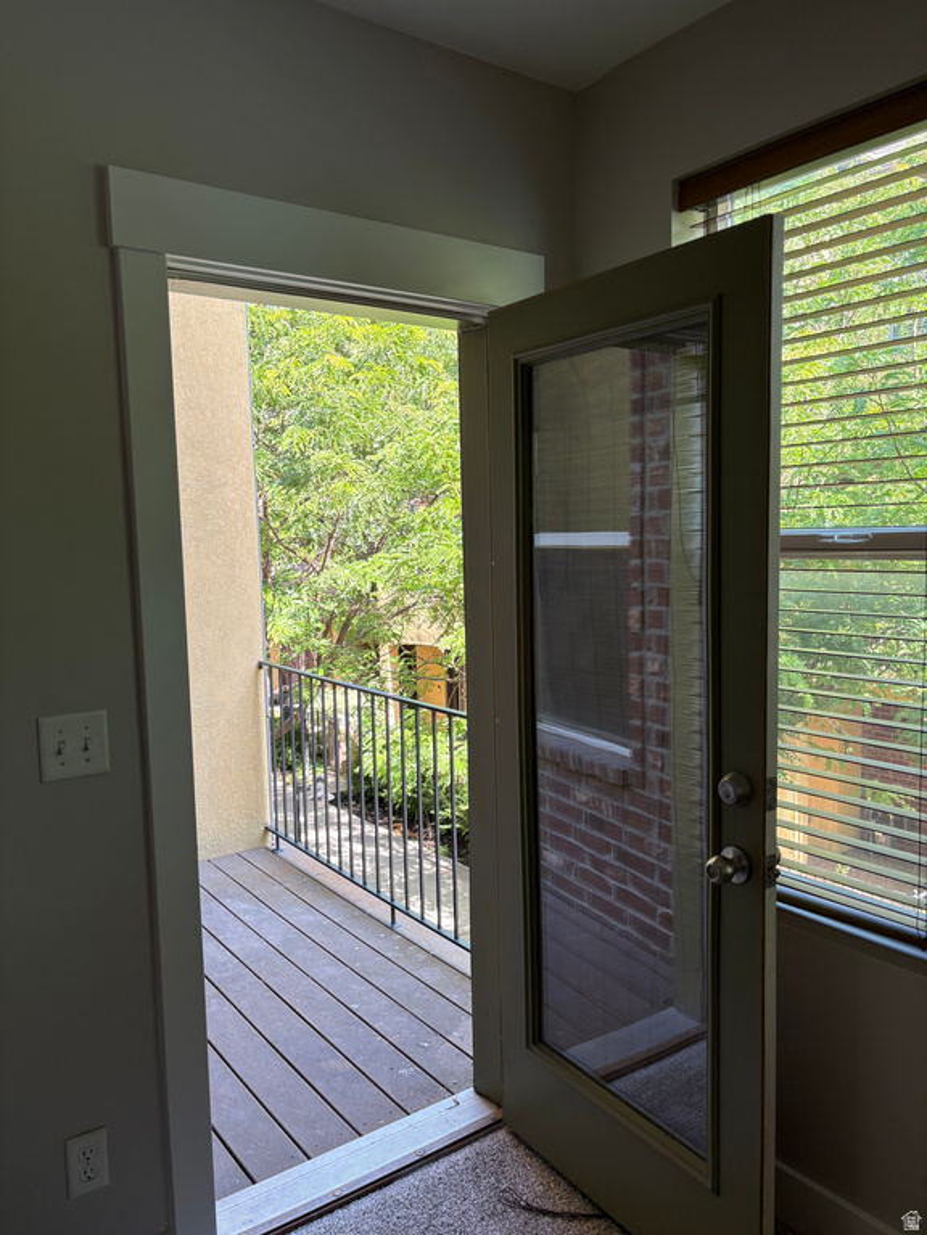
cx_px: 464
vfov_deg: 67.3
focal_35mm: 26
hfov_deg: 53.1
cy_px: 618
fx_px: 928
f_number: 1.6
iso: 50
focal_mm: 5.96
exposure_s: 1/135
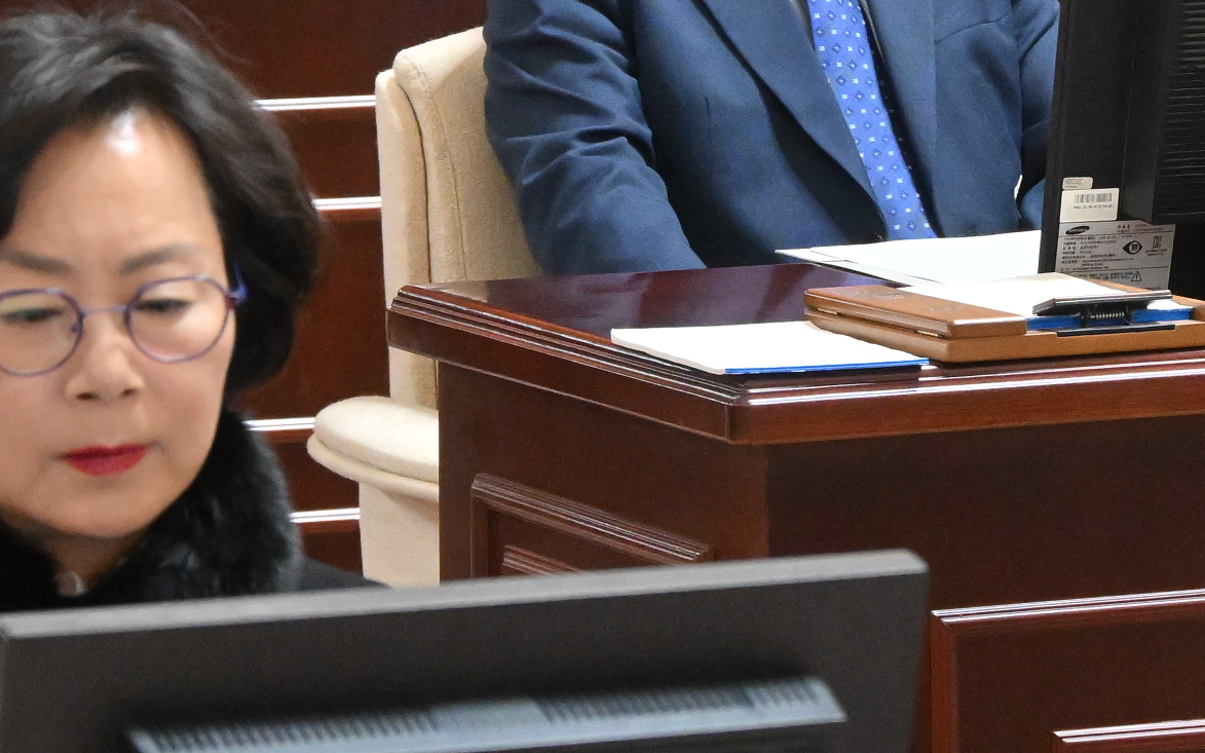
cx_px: 900
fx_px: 8242
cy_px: -40
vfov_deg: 5.2
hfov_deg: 8.4
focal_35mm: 251
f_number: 6.3
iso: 5000
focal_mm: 70
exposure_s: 1/200
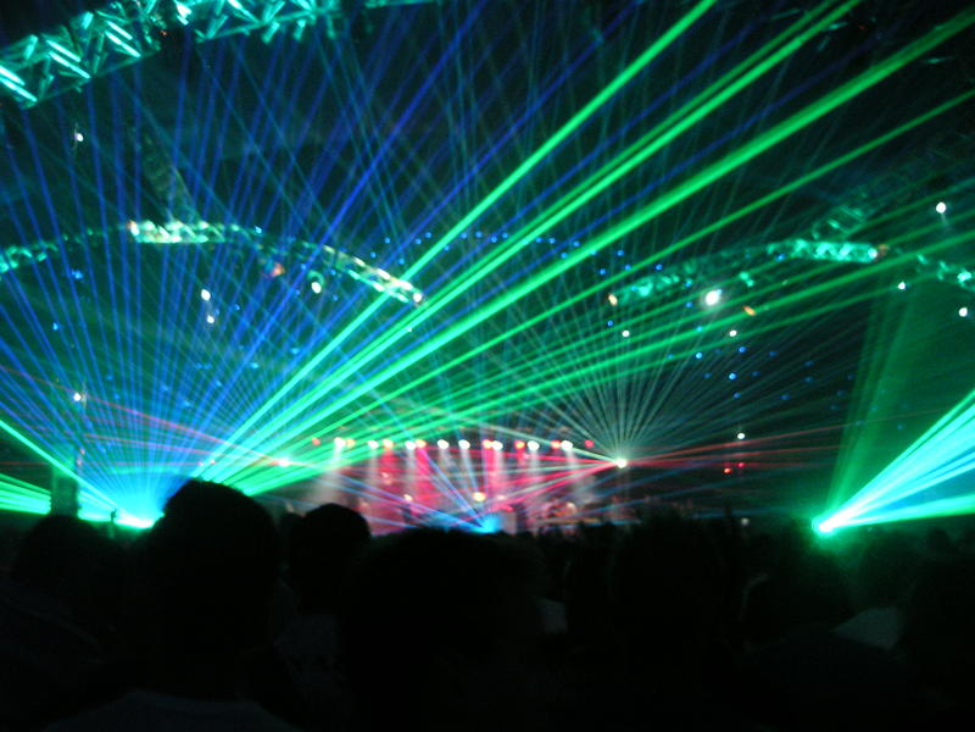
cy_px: 366
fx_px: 1070
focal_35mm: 38
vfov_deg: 37.7
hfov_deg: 49.0
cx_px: 488
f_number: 2.8
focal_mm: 6
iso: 200
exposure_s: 1/4
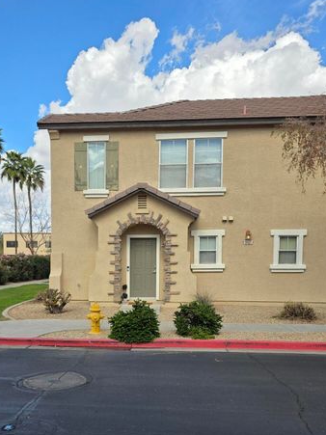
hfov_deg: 41.7
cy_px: 299
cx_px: 140
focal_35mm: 34
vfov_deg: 52.7
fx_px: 427
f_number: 1.7
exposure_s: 1/5778
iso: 80
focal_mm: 6.3
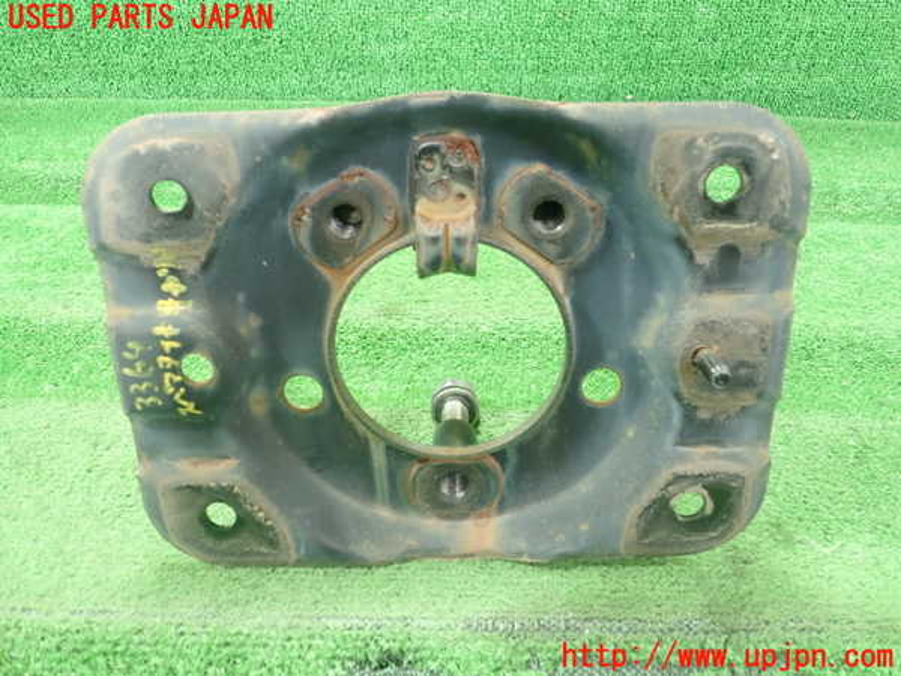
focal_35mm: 30
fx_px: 781
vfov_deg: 46.8
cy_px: 338
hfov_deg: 60.0
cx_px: 450
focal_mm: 5.5
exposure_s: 1/80
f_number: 2.3
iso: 800
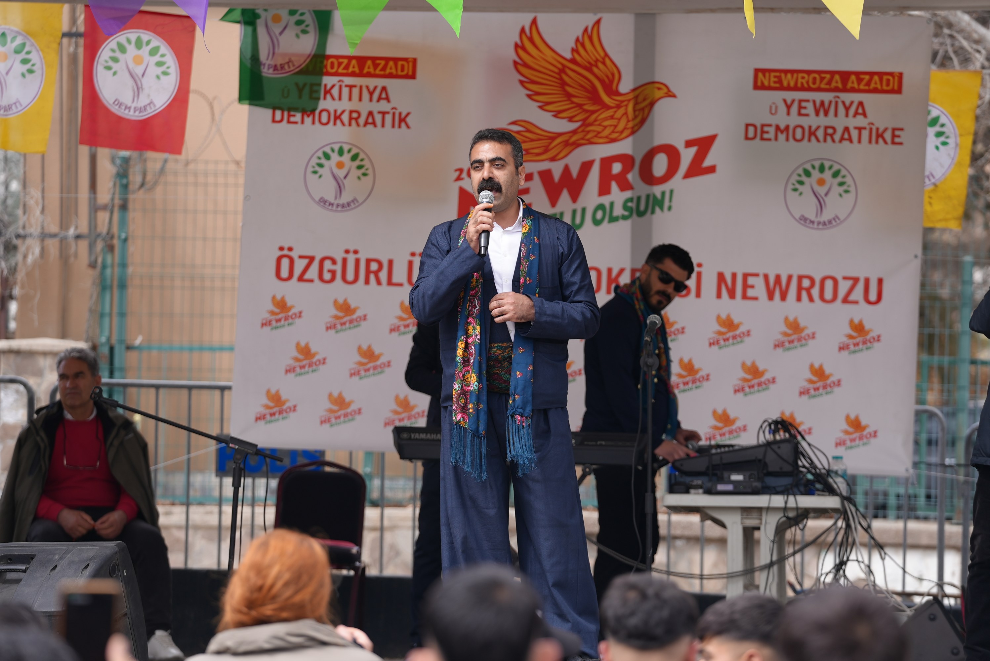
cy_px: 330
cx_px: 495
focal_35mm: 178
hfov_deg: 11.5
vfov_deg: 7.7
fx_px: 4898
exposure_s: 1/250
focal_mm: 178
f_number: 4
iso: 80
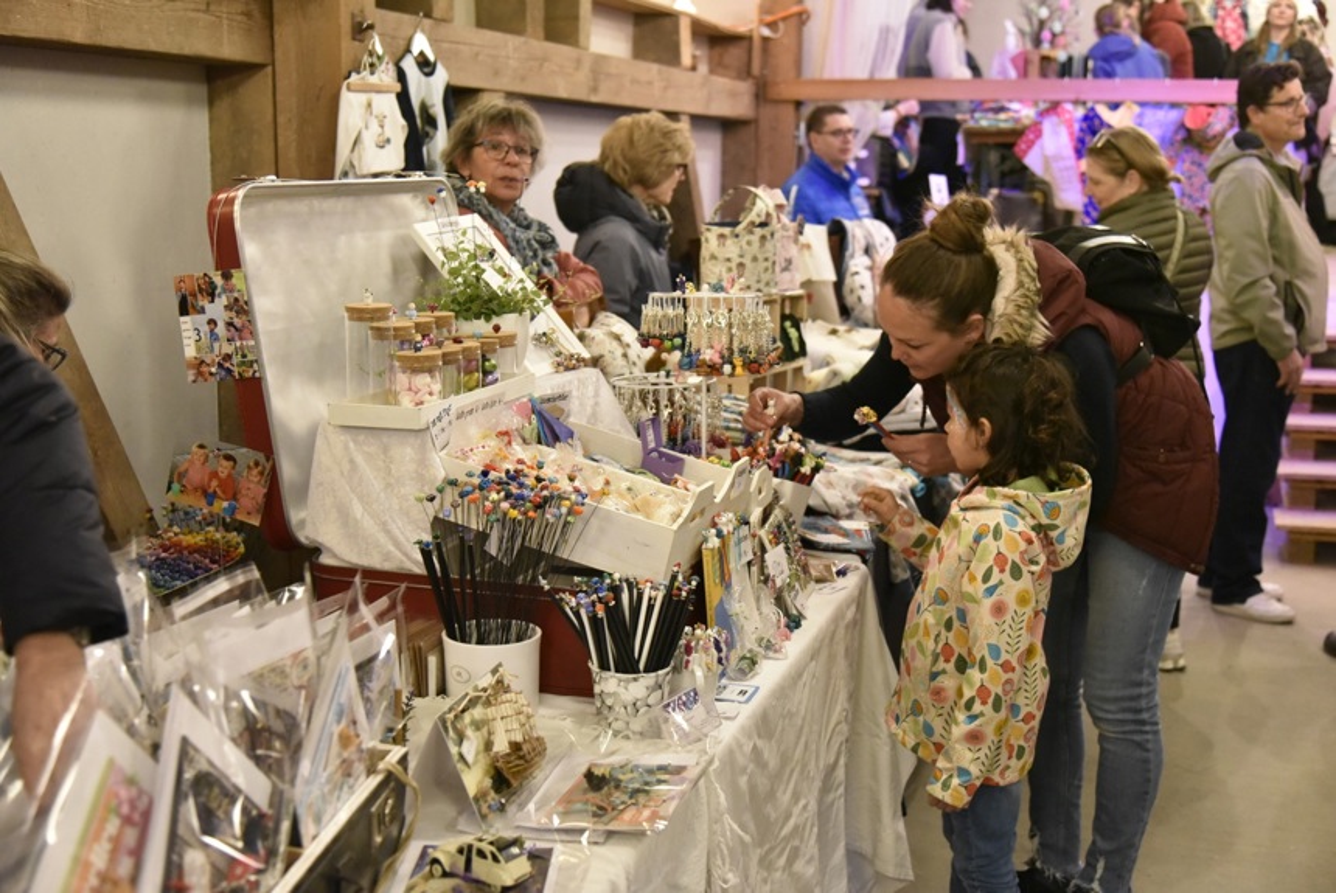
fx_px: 1634
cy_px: 446
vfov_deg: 30.6
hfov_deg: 44.5
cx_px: 668
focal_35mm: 44
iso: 8000
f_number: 4
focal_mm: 44
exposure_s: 1/80
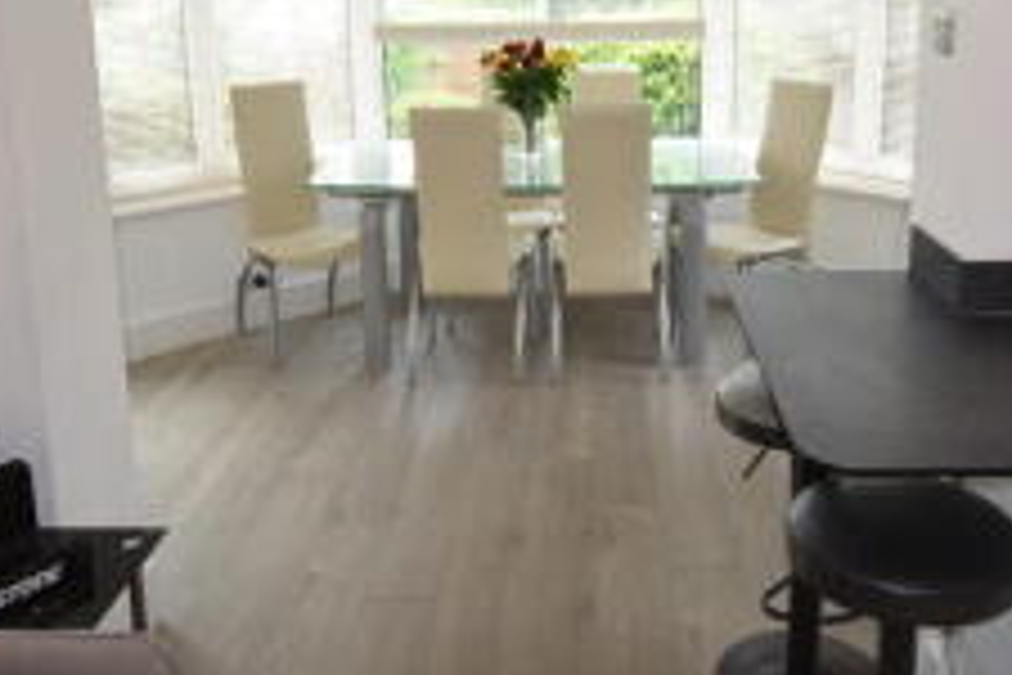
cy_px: 169
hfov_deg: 52.3
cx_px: 571
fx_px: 1027
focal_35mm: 37
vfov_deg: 35.6
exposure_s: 1/100
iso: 800
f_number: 5
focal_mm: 11.5
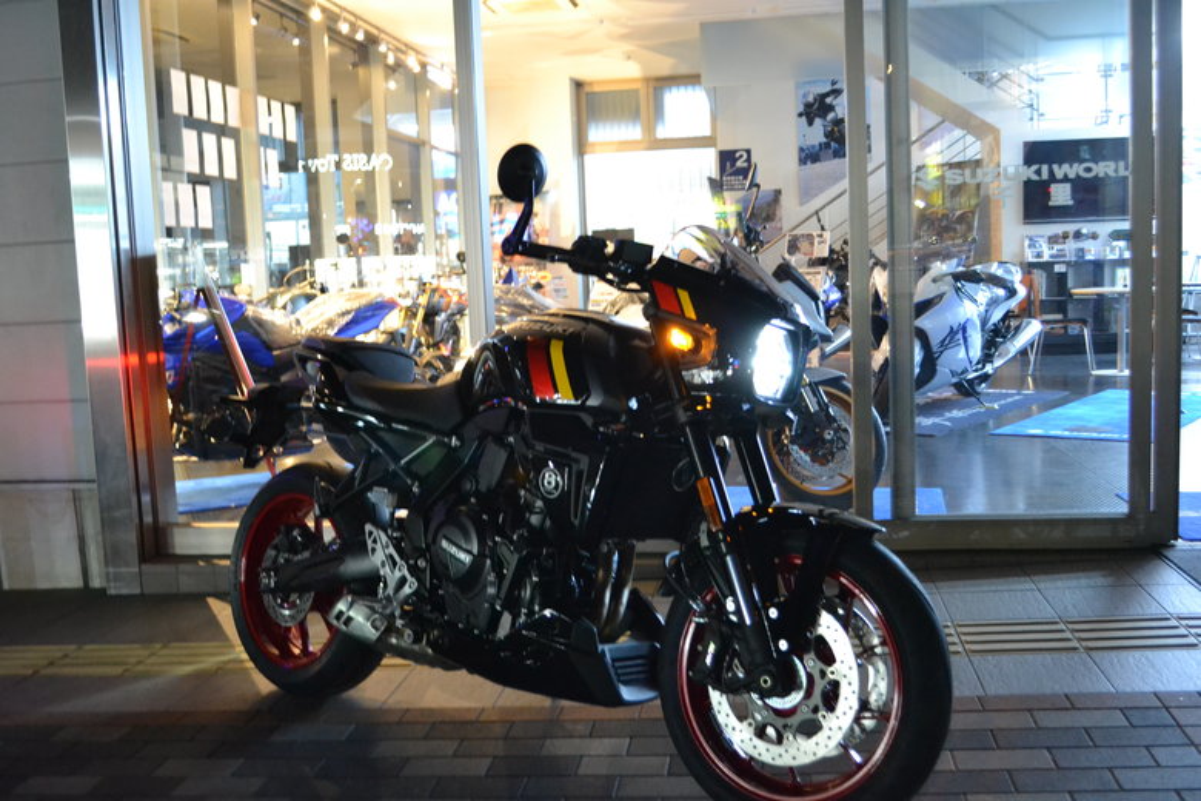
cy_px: 400
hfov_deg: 53.1
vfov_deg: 36.9
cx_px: 600
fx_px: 1201
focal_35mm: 36
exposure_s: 1/15
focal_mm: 24
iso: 3200
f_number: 4
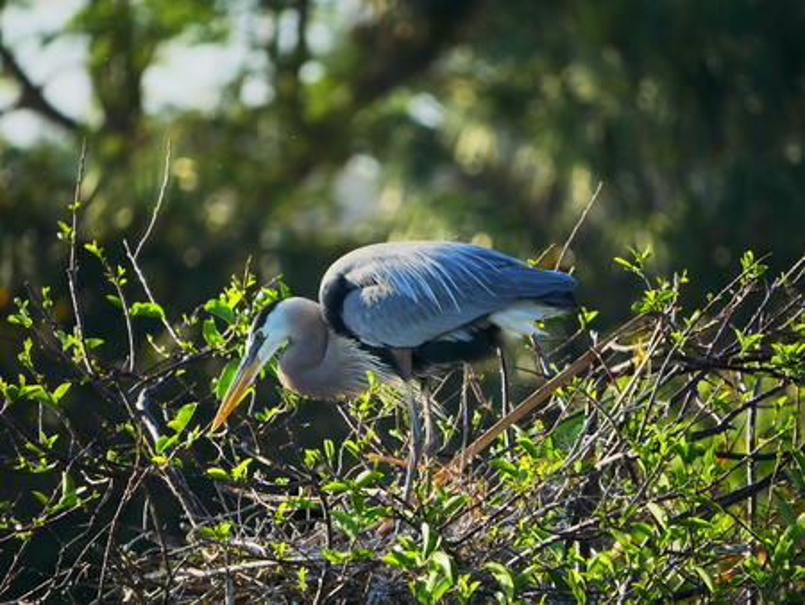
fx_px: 13961
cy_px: 302
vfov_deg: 2.5
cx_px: 402
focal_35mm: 600
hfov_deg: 3.3
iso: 250
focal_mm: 300
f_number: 5.6
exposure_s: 1/640
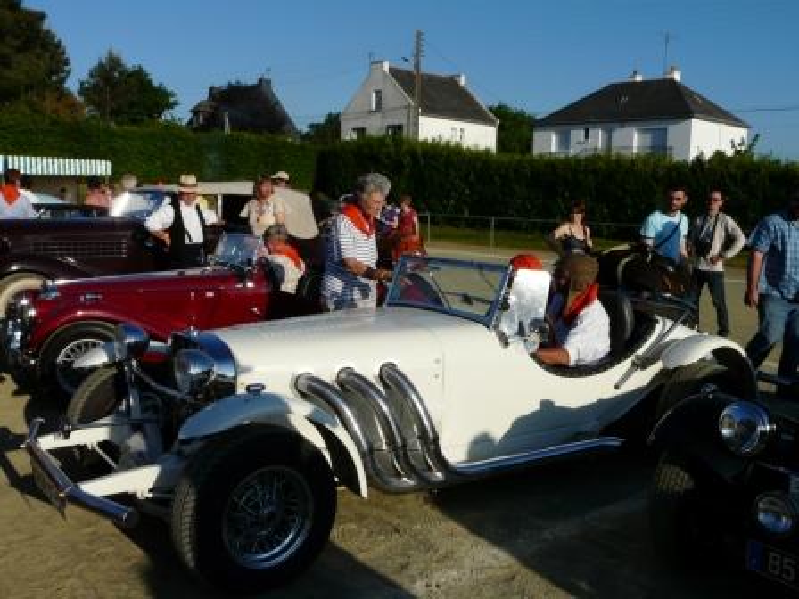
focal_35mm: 35
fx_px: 808
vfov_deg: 40.7
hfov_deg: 52.6
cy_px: 300
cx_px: 400
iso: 100
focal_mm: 5.7
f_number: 7.1
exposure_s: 1/400
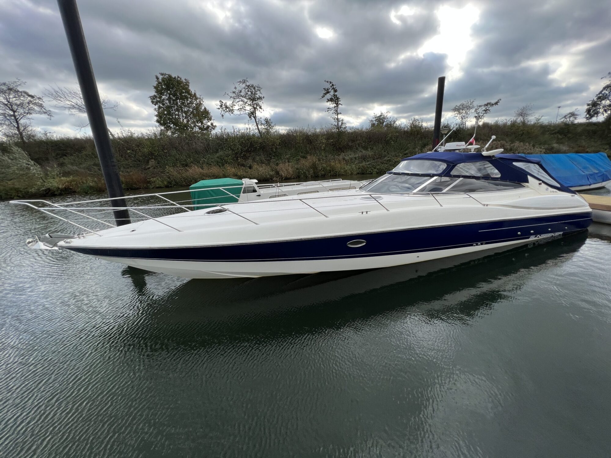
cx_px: 306
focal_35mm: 13
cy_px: 229
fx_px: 229
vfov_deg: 89.9
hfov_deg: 106.2
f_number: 1.8
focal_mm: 1.57
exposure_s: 1/633
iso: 32
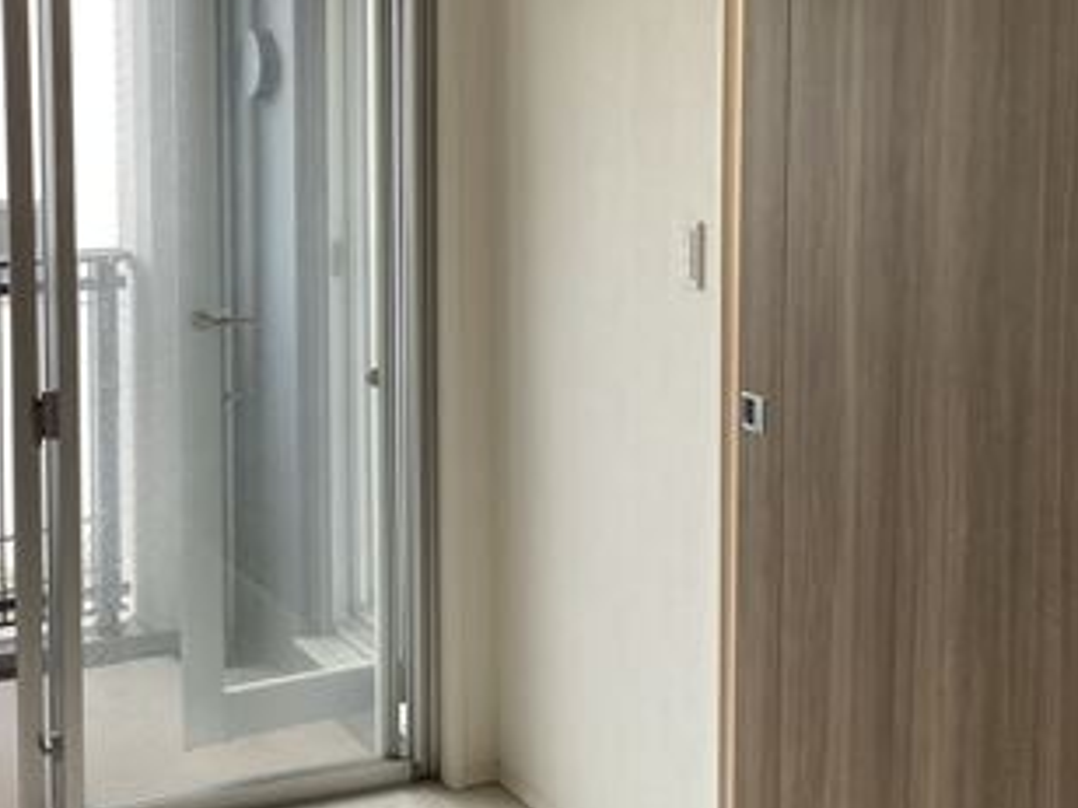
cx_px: 248
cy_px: 220
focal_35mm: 54
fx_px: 1682
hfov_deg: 34.7
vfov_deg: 26.7
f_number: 1.8
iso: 80
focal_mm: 4.25
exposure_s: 1/100
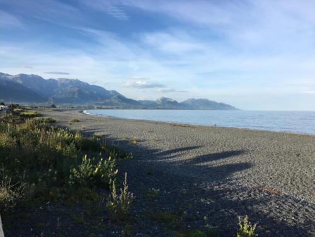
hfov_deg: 61.7
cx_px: 158
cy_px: 118
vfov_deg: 48.2
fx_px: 264
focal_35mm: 29
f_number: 2.2
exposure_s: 1/974
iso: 25
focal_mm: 4.15
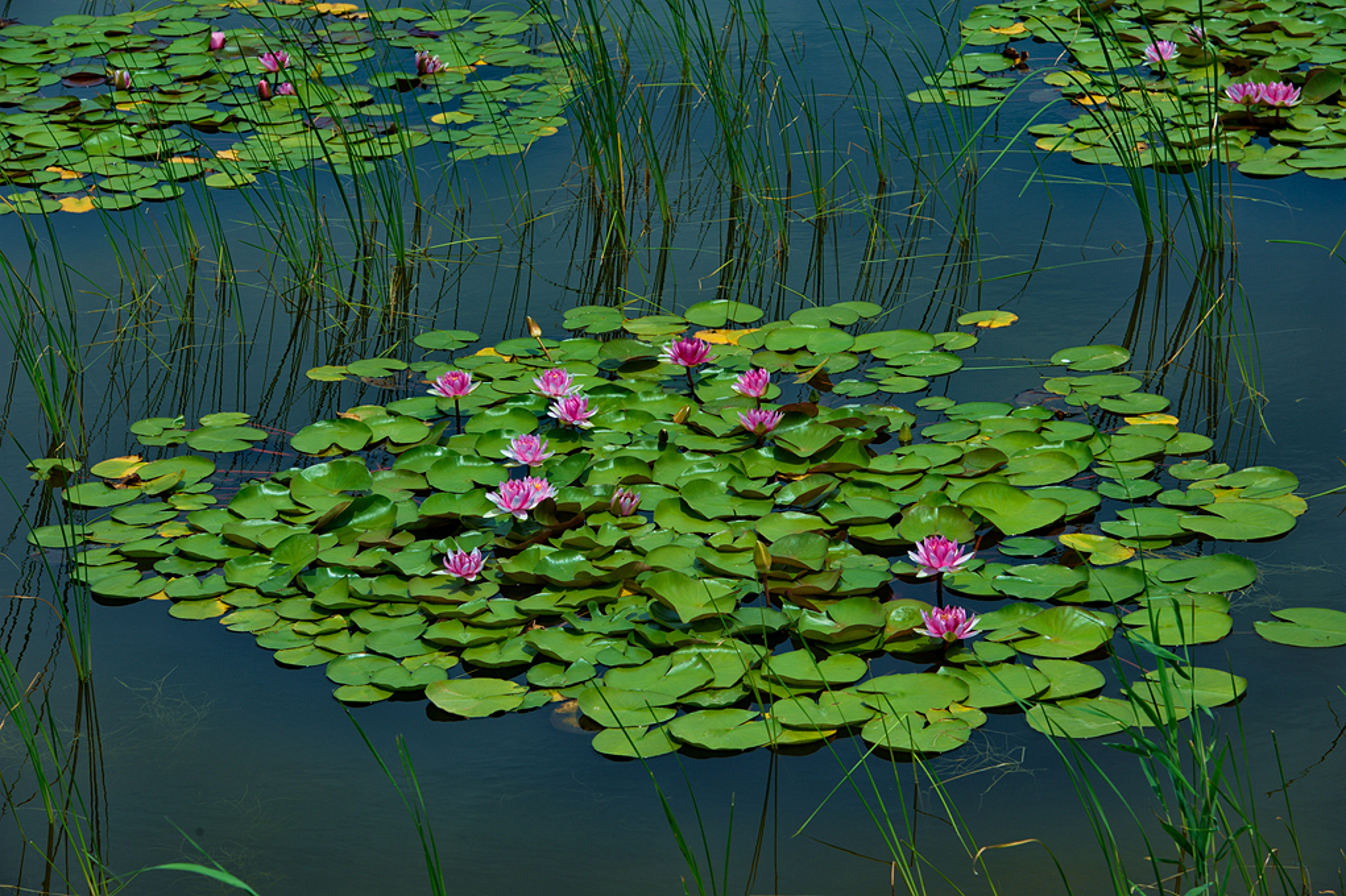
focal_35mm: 125
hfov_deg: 16.4
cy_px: 448
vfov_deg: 11.0
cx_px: 673
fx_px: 4672
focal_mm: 125
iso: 200
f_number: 11
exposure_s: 1/250
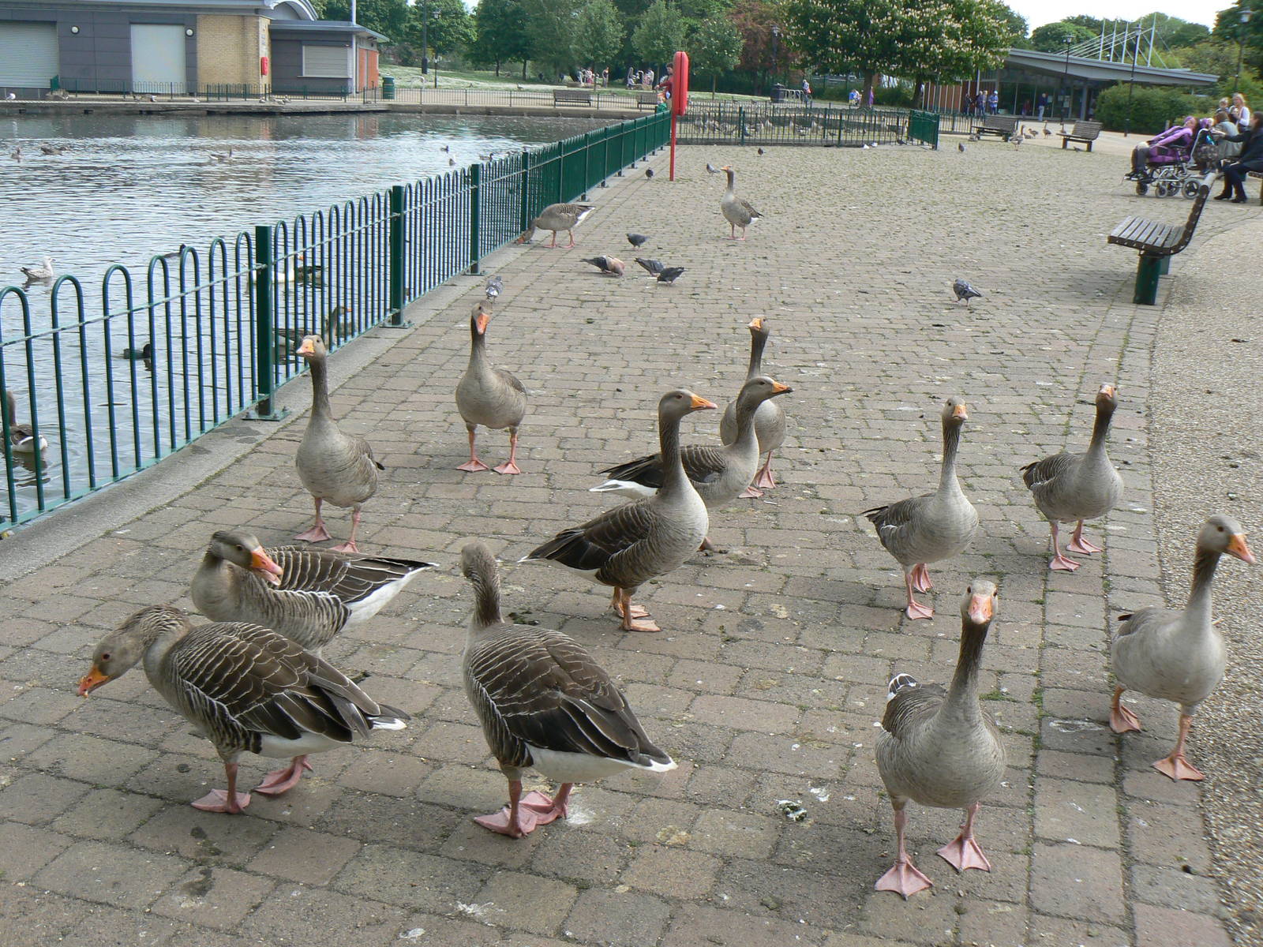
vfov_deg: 39.7
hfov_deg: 51.4
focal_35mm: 36
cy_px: 474
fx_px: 1313
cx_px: 632
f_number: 5.6
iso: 80
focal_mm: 6
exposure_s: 1/200
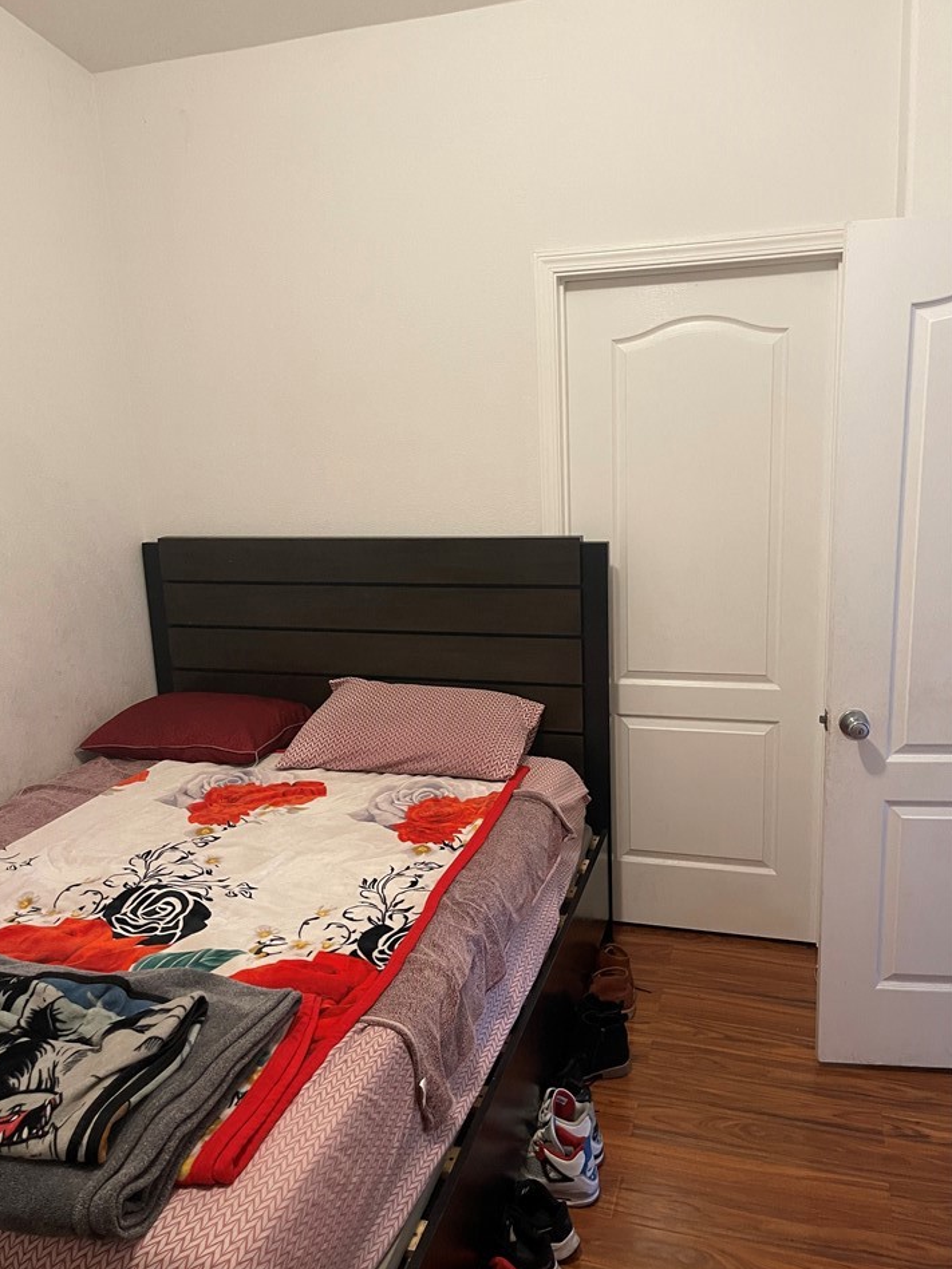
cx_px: 441
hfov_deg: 51.3
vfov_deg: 65.3
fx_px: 990
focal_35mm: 27
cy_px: 628
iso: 320
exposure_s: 1/60
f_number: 1.6
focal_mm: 5.1
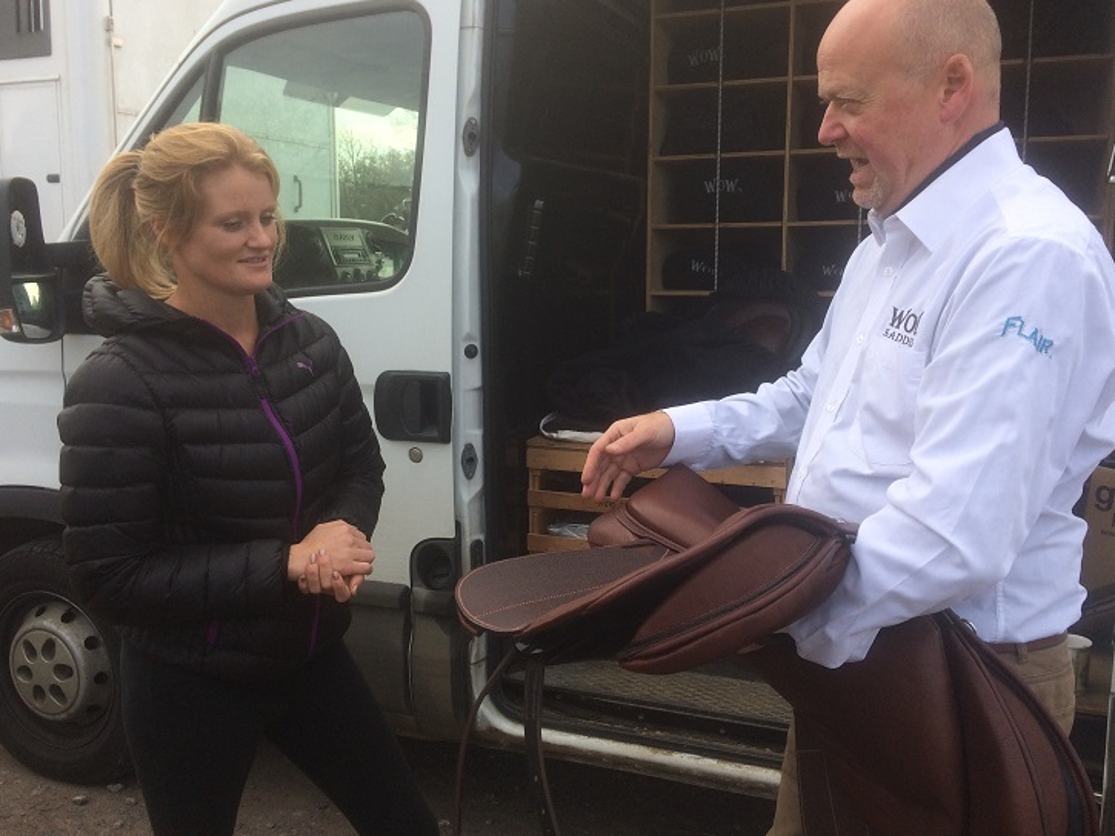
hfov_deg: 56.8
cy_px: 409
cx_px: 560
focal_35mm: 32
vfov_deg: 44.2
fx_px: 1031
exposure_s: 1/432
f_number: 2.2
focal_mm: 4.15
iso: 32
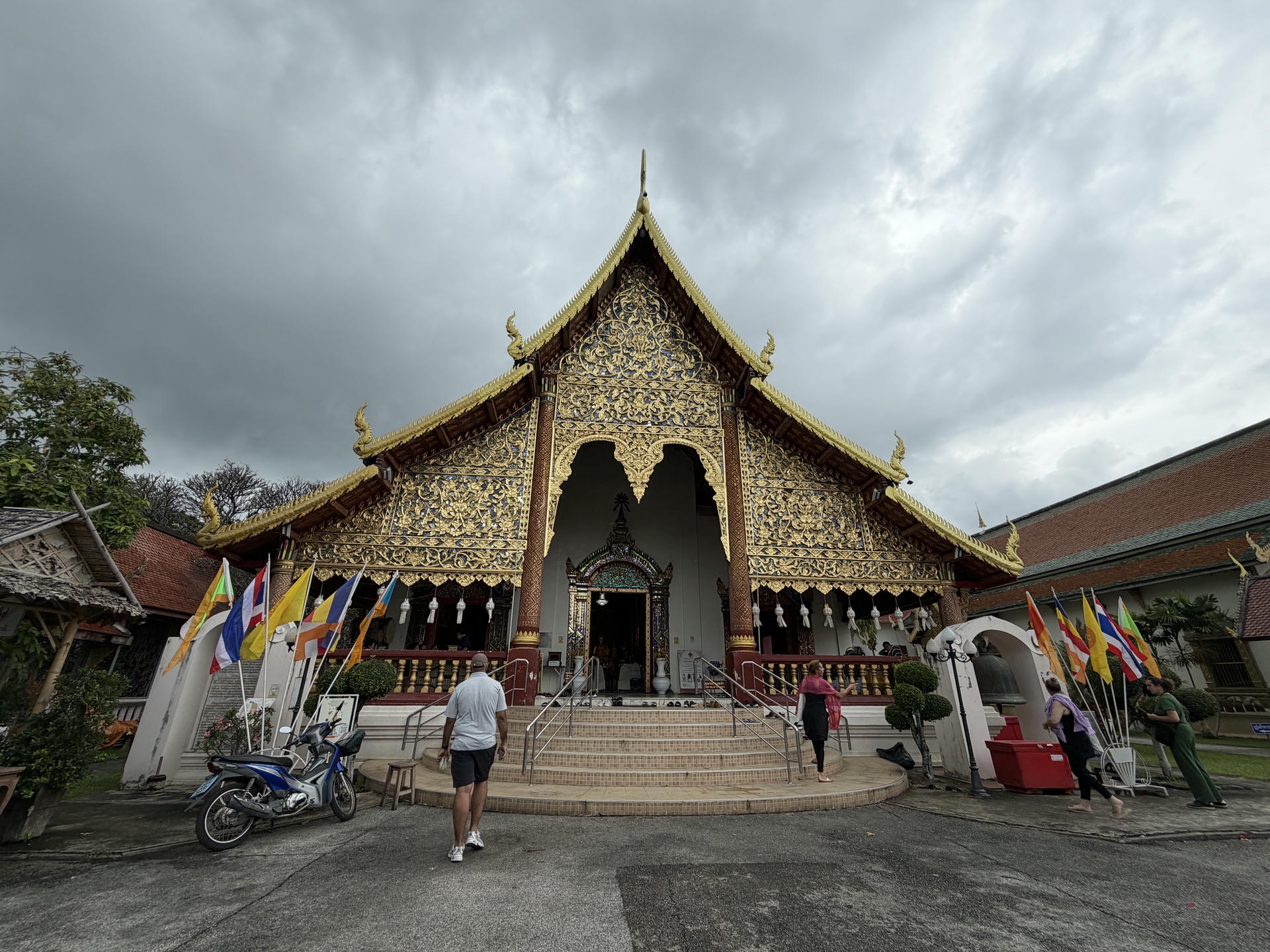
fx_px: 514
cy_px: 476
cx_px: 635
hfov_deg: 102.1
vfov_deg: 85.7
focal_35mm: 14
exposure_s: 1/770
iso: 32
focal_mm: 2.22
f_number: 2.2
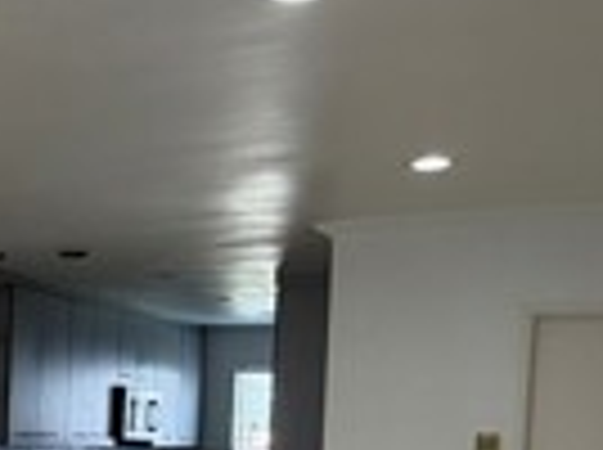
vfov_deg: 21.0
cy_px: 468
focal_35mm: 67
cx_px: -108
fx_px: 1165
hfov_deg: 26.1
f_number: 2.2
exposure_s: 1/120
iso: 160
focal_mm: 2.22
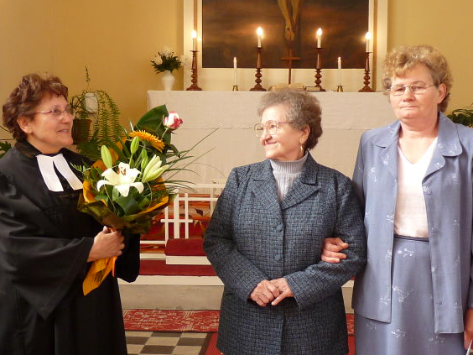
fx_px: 806
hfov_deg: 32.7
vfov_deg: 24.8
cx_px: 244
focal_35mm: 59
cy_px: 197
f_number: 2.8
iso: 160
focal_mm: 5.2
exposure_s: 1/30
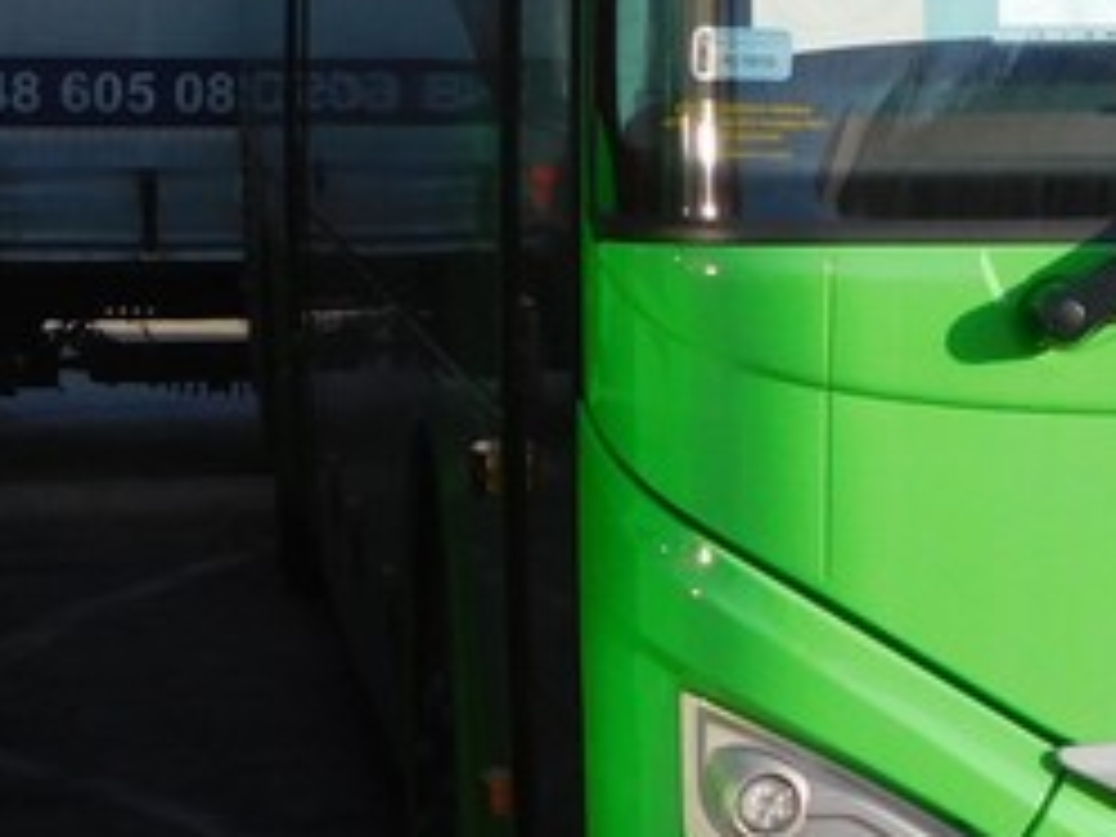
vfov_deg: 10.1
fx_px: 4675
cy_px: -7
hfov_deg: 12.6
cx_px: 1868
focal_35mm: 145
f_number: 3.9
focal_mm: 7.1
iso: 125
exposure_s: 1/500
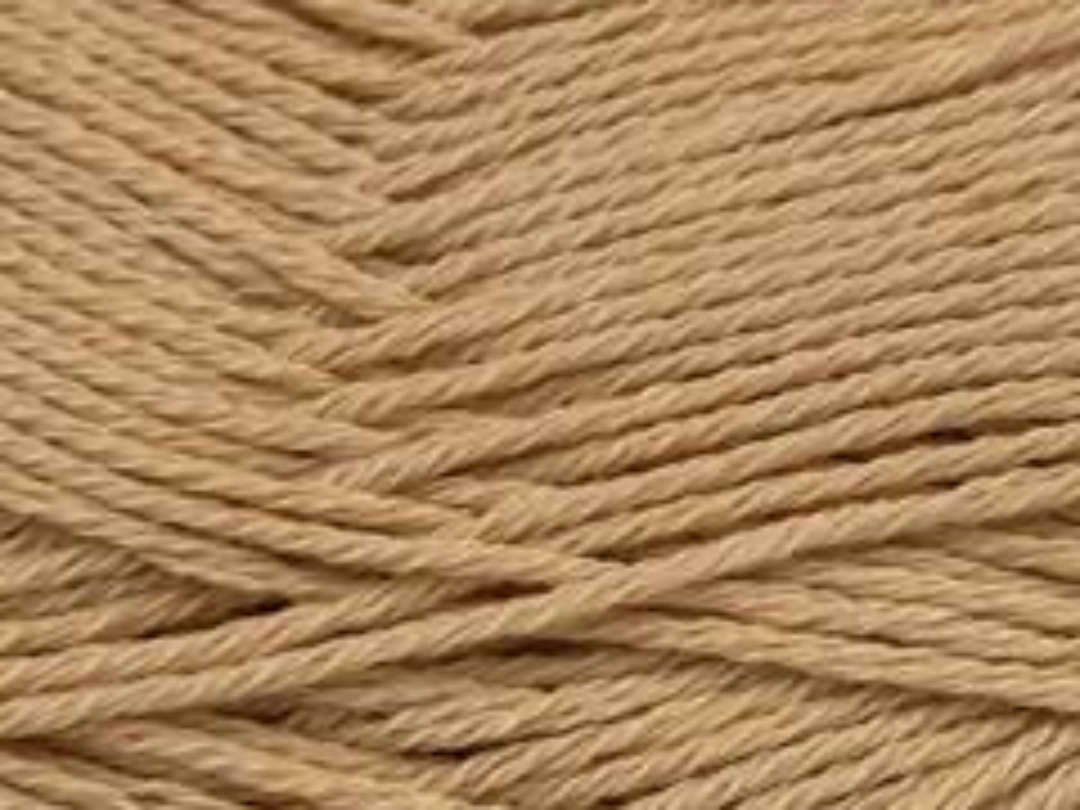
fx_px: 6021
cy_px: 623
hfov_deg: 10.2
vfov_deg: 7.7
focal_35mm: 193
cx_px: 396
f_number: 3
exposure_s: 1/137
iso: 200
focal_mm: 23.76
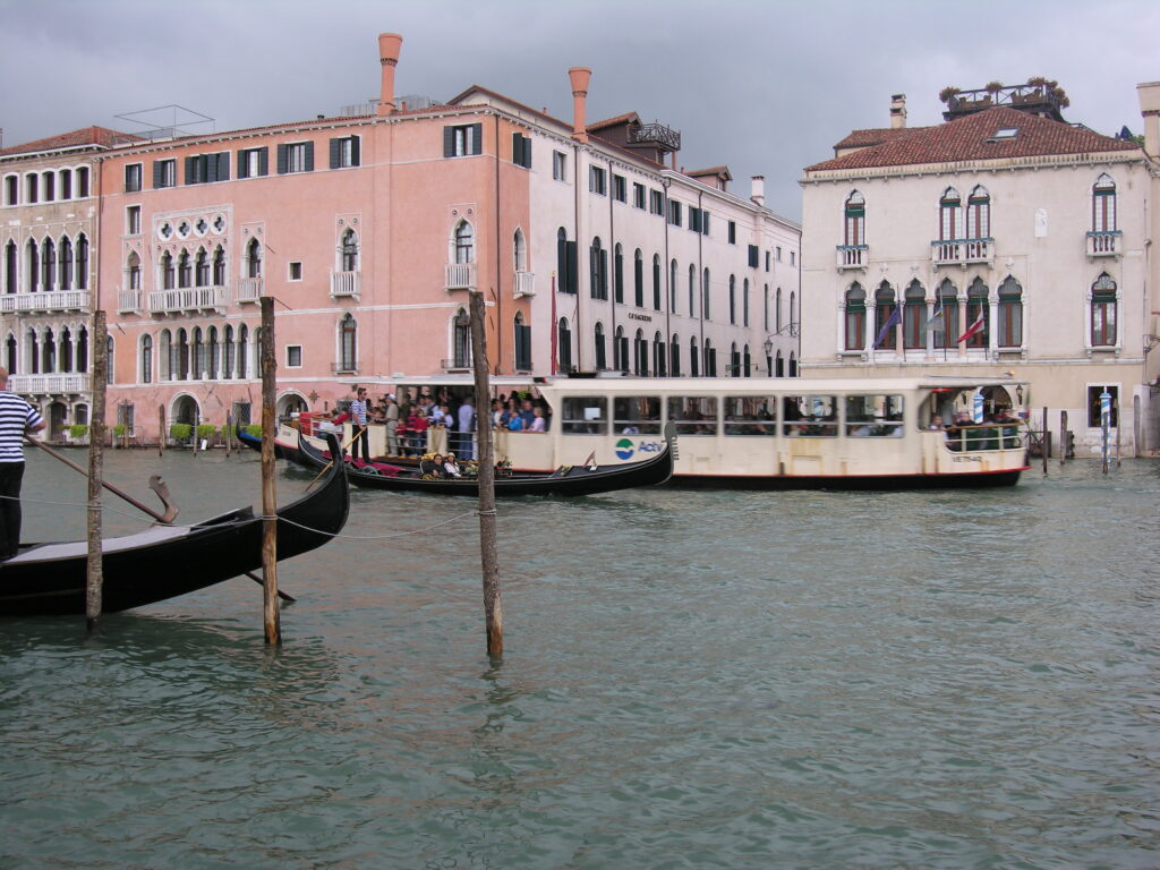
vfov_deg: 36.8
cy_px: 435
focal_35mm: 39
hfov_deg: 47.9
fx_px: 1307
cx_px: 580
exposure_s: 1/38.2
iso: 50
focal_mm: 10
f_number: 3.5
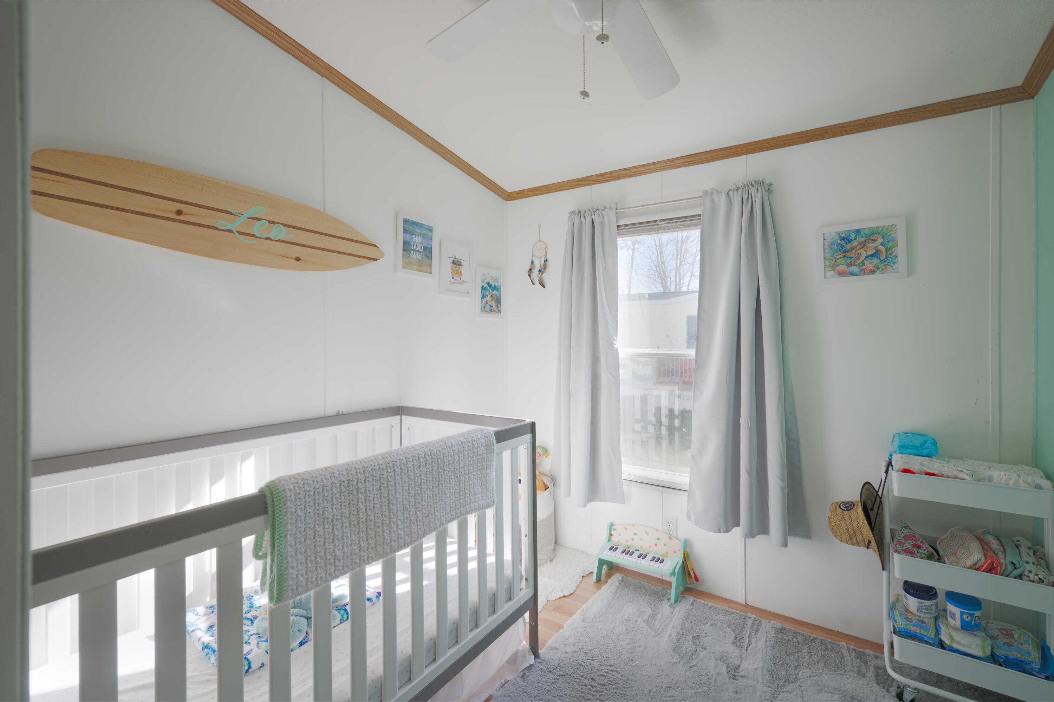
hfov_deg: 98.6
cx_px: 527
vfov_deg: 75.5
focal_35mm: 16
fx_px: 454
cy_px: 351
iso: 250
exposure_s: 1/60
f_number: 7.1
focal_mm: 15.5
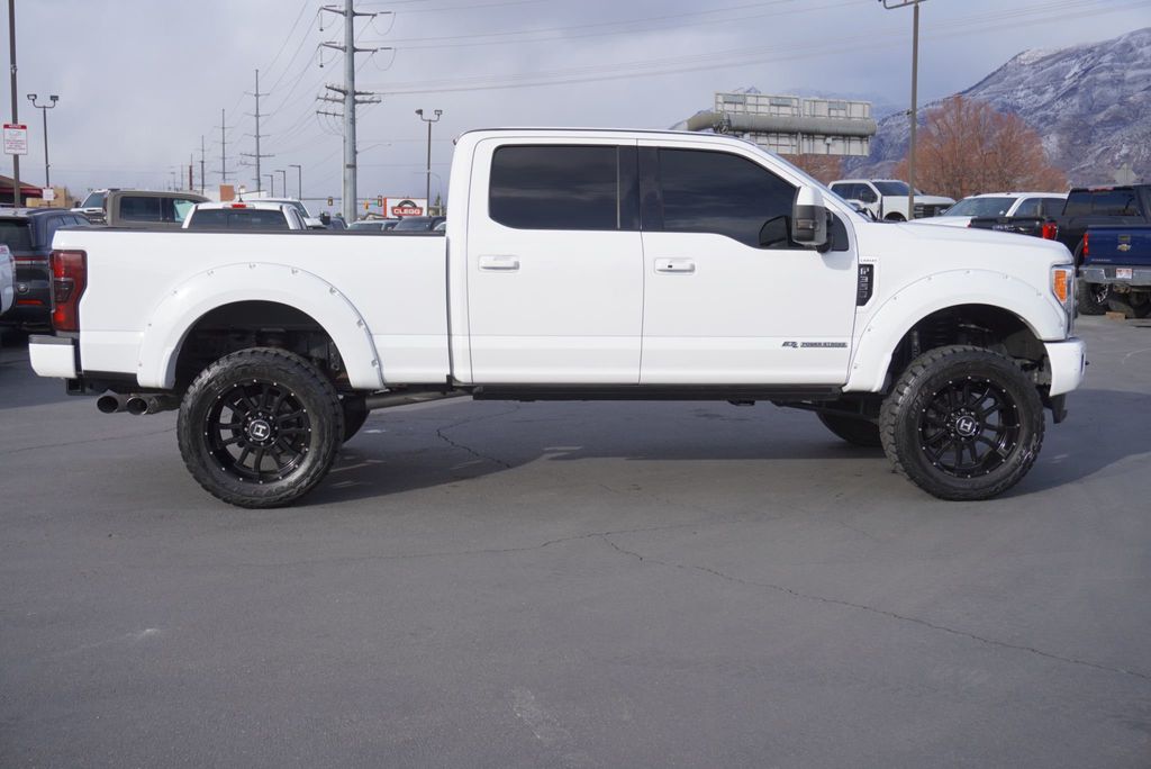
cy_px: 384
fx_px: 1296
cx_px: 576
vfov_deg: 33.1
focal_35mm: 40
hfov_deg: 47.9
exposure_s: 1/400
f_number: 5
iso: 100
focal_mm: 27
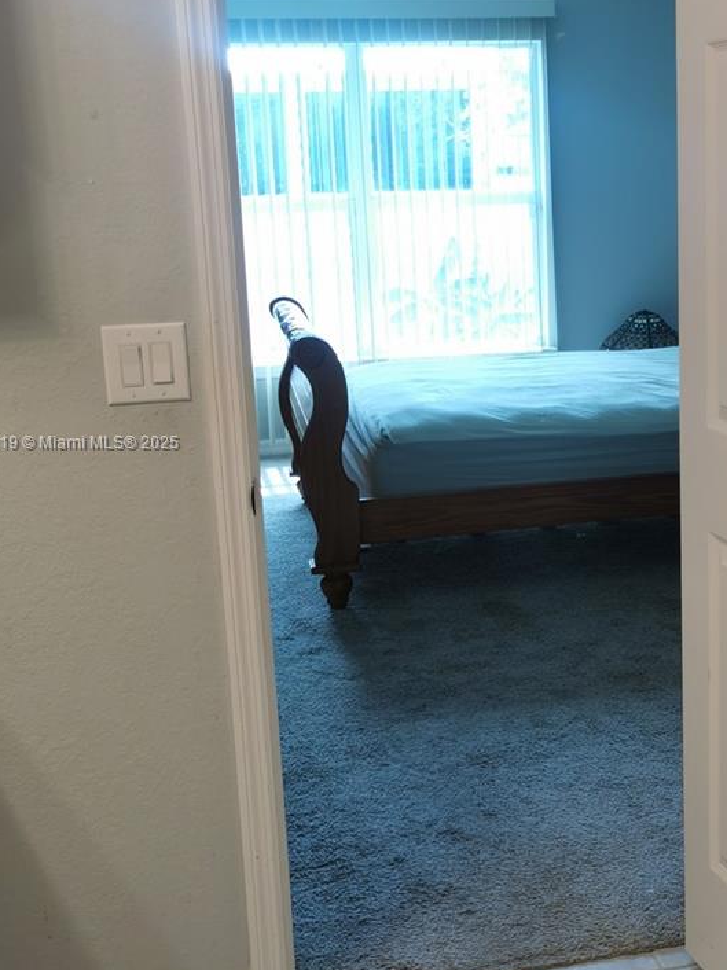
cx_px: 546
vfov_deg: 37.5
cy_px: 444
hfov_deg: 28.1
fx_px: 1429
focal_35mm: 51
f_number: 1.6
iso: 50
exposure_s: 1/120
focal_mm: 5.56
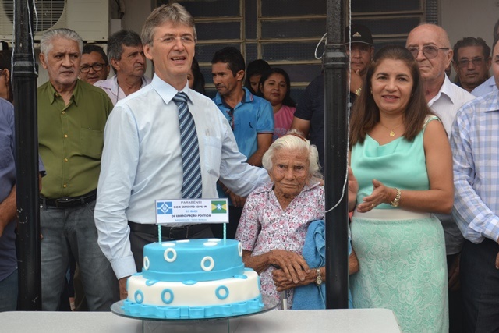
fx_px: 936
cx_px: 250
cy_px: 166
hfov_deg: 29.9
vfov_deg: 20.2
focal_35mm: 68
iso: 125
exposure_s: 1/125
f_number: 5.6
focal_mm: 45
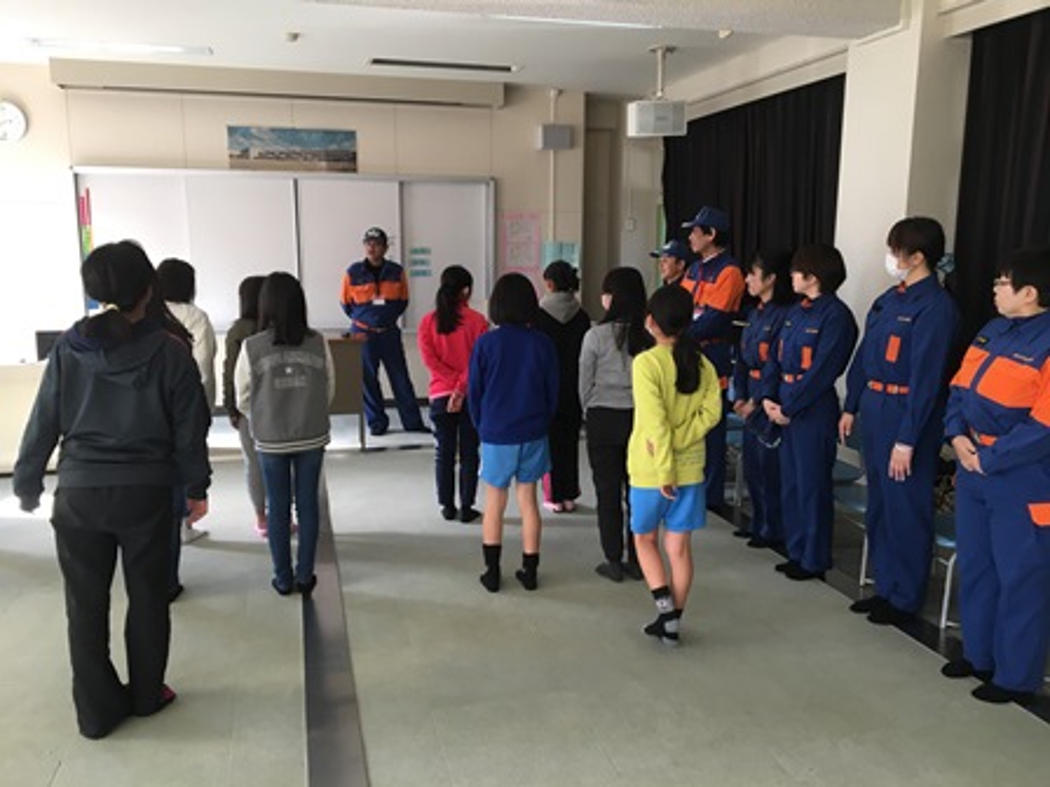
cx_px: 525
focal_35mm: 29
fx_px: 880
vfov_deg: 48.2
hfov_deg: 61.7
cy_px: 394
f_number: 2.2
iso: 25
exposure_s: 1/40
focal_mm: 4.15
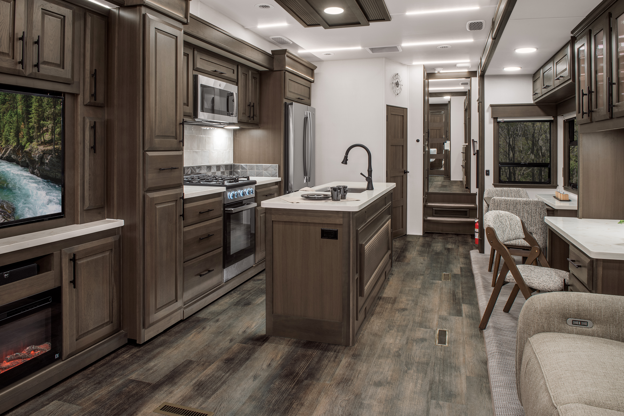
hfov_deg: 73.7
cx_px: 312
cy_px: 208
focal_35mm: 24
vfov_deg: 53.2
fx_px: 416
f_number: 20
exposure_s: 2
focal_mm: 24
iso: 200
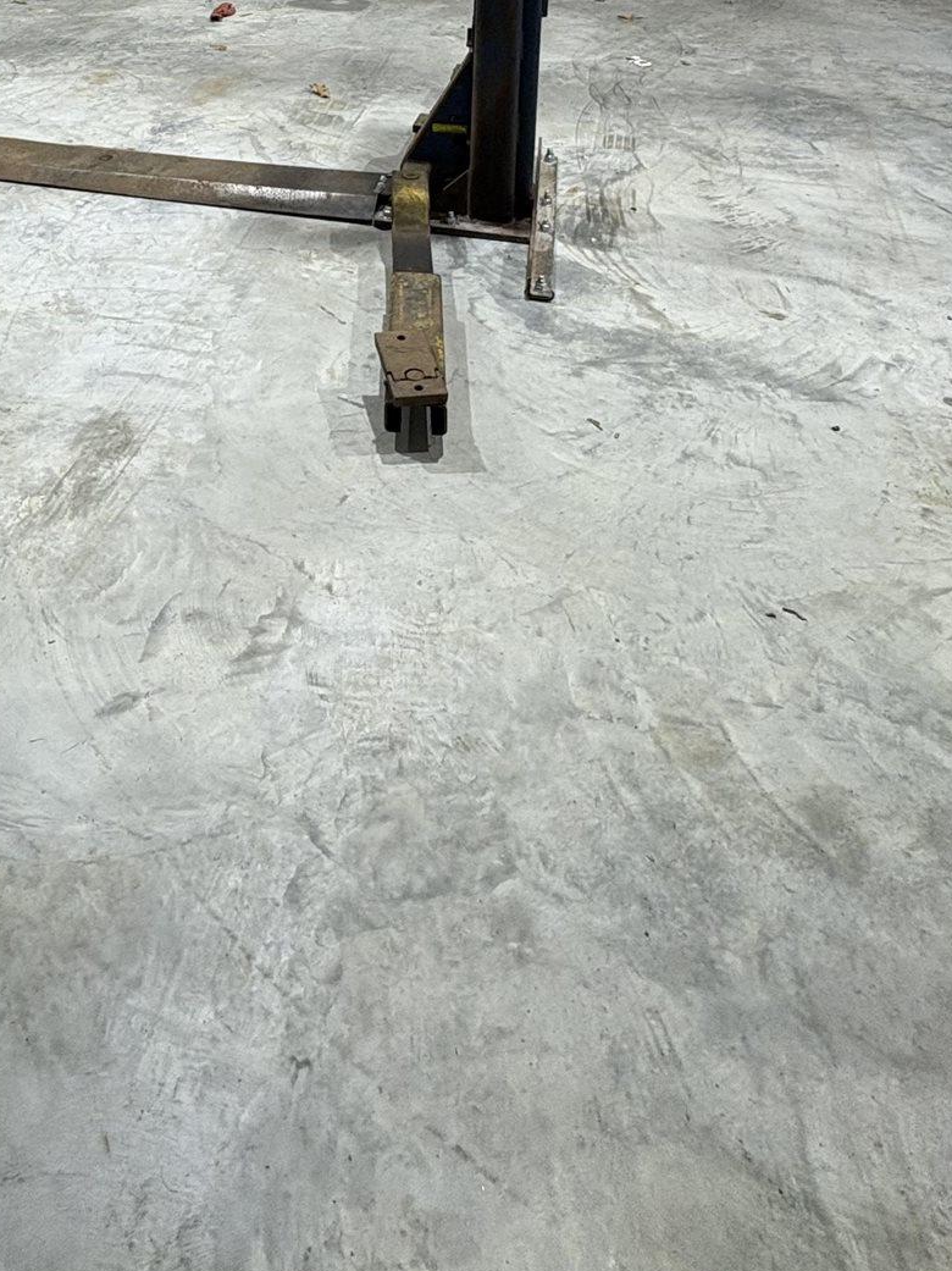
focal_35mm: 31
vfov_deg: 48.1
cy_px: -1
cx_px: 222
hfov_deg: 43.7
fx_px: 1137
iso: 125
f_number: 2.2
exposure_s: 1/99
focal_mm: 2.22
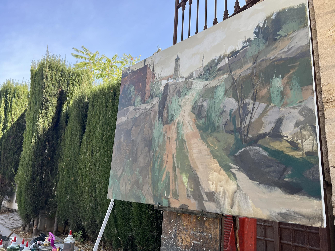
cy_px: 126
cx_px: 168
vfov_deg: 53.1
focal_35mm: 26
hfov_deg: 67.3
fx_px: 252
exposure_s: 1/1019
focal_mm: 5.7
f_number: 1.5
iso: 50
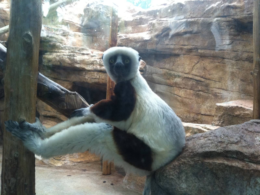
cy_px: 98
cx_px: 130
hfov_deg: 52.7
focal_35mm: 35
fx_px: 262
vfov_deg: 40.6
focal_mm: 3.85
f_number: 2.8
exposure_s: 1/15
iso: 160
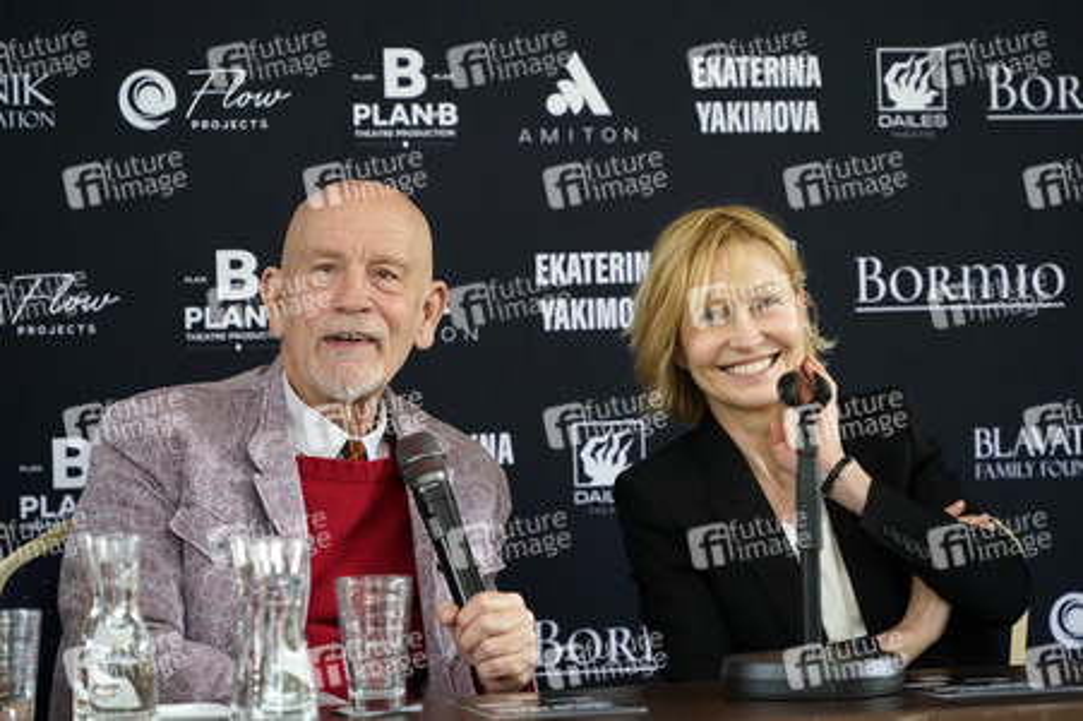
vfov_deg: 8.7
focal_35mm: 157
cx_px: 542
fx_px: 4719
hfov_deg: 13.1
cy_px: 360
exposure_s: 1/100
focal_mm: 157
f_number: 5.6
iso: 3200
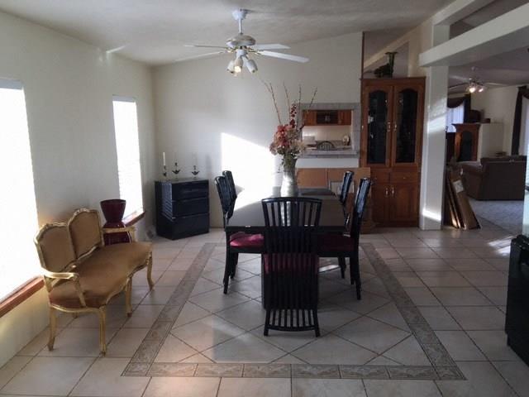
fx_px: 443
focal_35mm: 29
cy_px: 198
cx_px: 264
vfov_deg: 48.2
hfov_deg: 61.7
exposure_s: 1/60
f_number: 2.2
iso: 25
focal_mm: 4.15
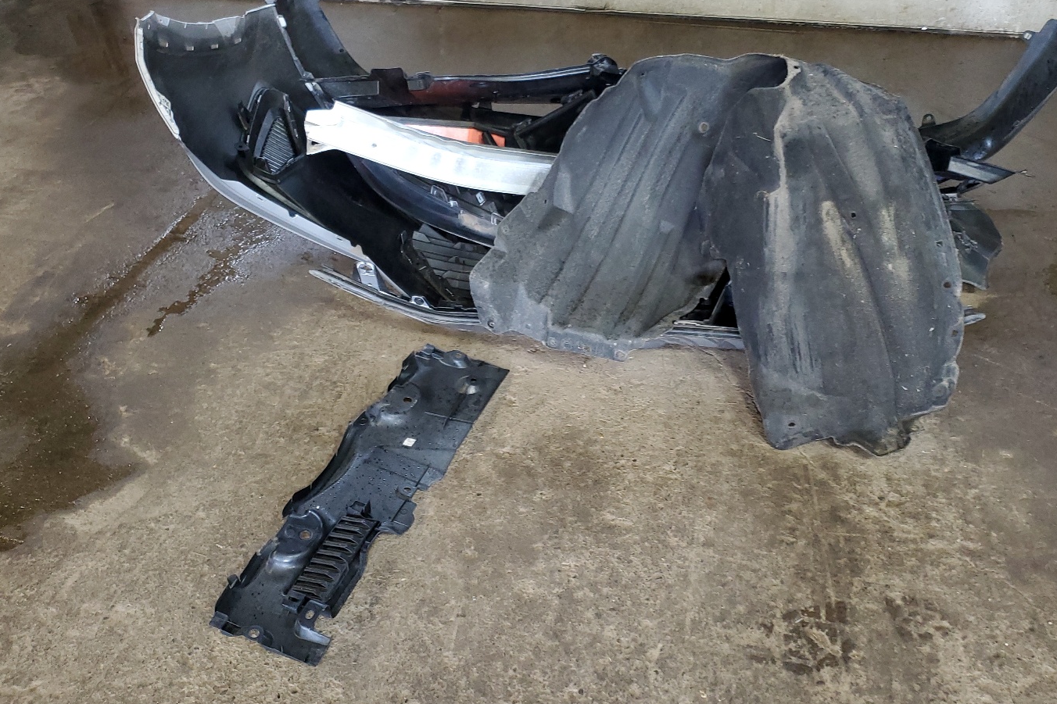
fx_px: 939
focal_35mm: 32
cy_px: 341
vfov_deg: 41.1
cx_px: 597
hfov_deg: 58.5
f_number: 1.5
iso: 158
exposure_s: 1/60.2
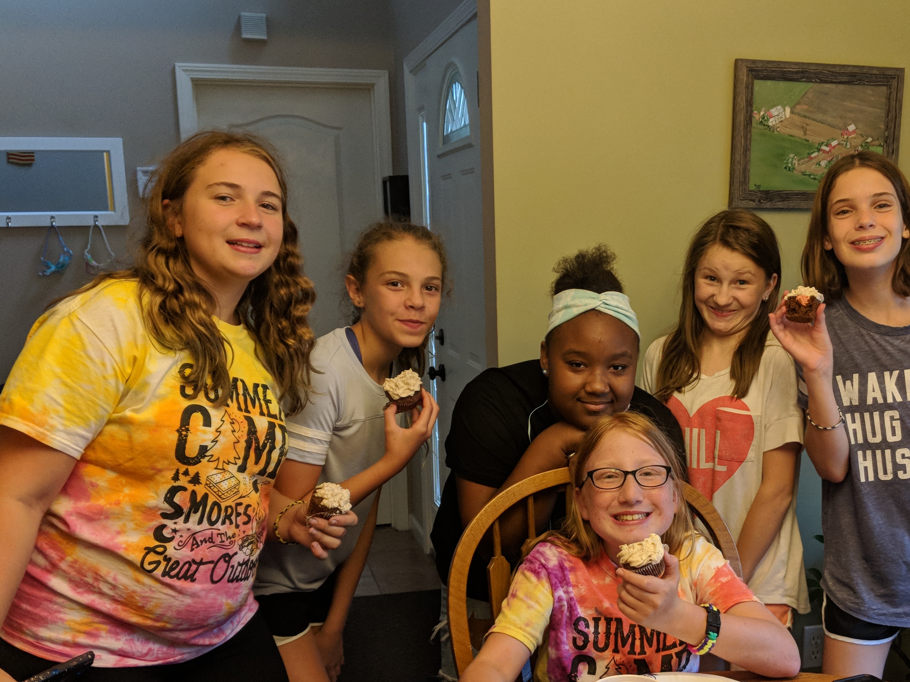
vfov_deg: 34.9
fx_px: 1078
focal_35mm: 41
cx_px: 586
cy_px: 435
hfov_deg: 45.3
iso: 267
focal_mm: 4.44
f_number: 1.8
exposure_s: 1/120
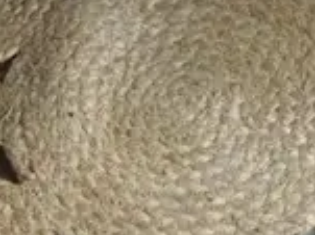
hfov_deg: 9.1
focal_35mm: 217
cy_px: 237
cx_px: 190
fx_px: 1973
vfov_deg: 6.8
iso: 2500
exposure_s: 1/160
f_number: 5.6
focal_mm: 16
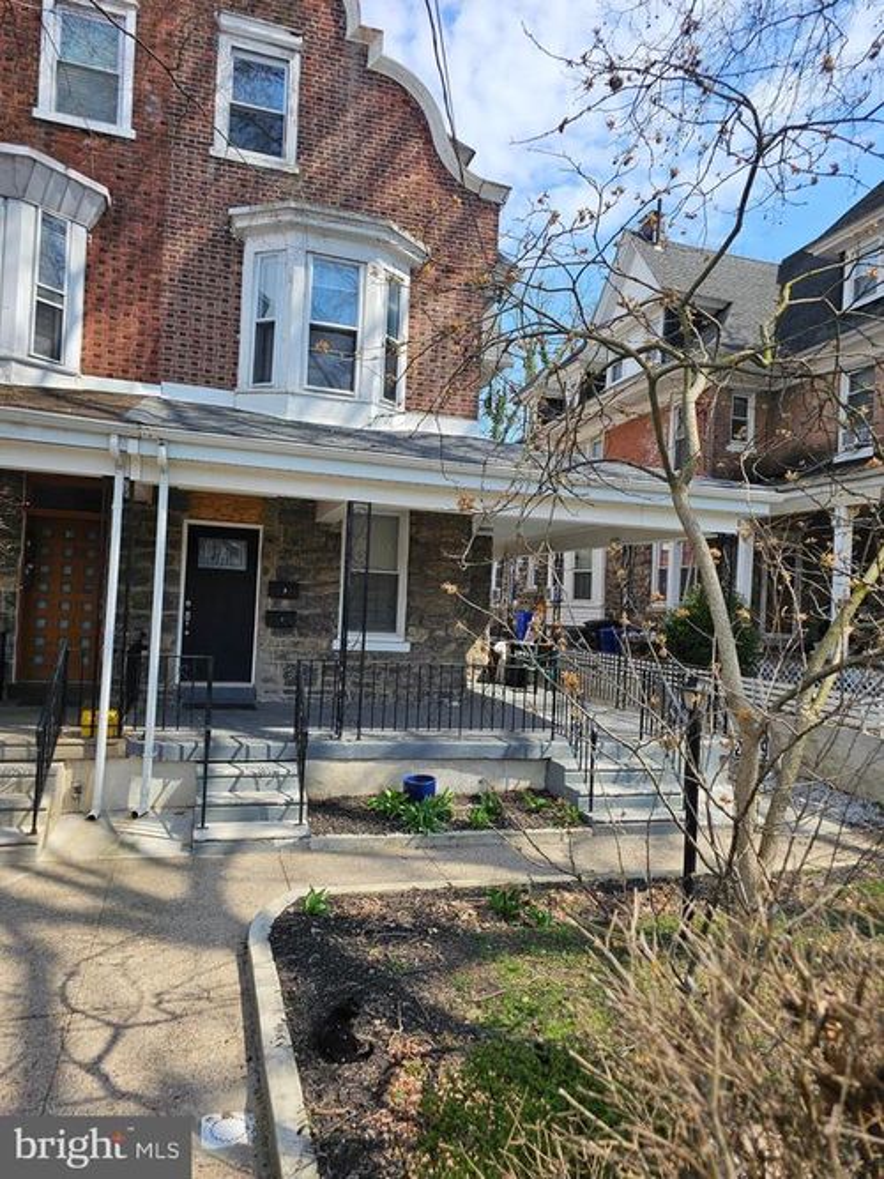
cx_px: 442
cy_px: 590
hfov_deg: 58.9
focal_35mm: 23
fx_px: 783
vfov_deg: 73.9
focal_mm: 6.3
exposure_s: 1/582
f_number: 1.7
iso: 12
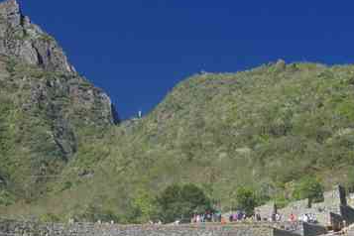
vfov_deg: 12.6
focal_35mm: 109
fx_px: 1072
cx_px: 2
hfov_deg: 18.3
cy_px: 148
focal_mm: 26
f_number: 10
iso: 200
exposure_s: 1/50
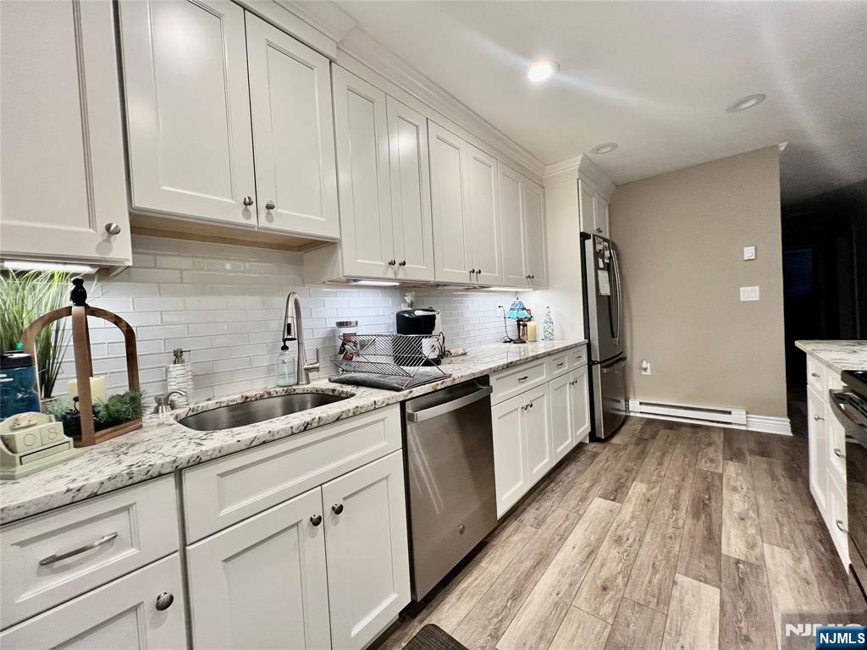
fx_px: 326
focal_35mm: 13
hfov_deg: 106.2
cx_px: 434
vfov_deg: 89.9
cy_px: 325
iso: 160
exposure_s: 1/120
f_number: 1.8
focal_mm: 1.57
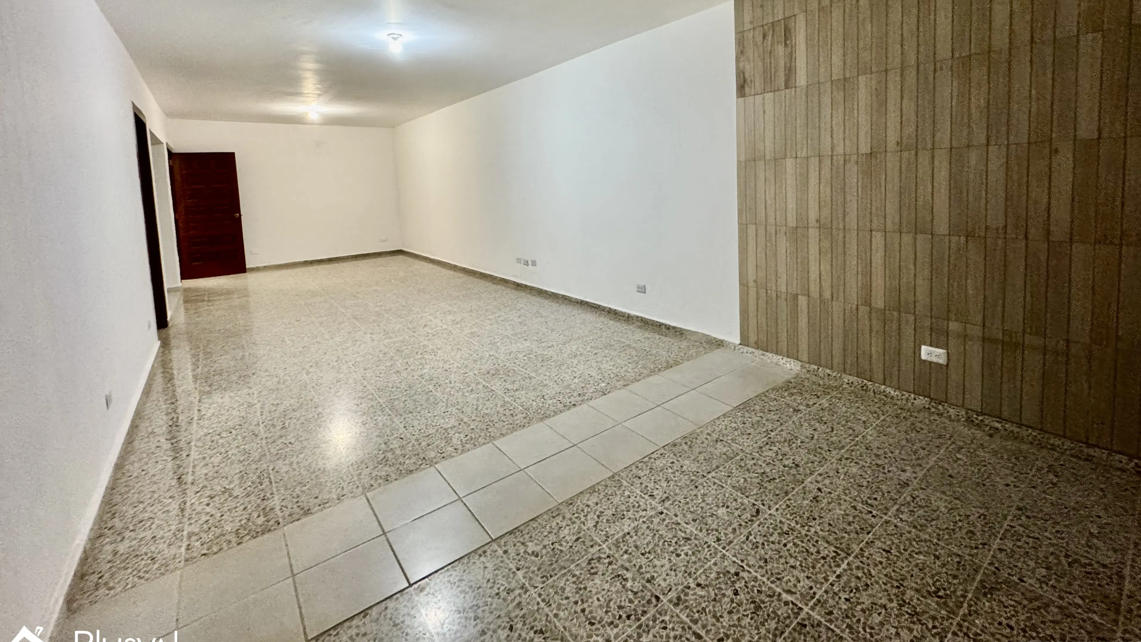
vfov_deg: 65.4
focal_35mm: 16
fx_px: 484
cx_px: 590
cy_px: 217
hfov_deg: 99.3
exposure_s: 1/60
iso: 500
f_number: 2.2
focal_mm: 2.22
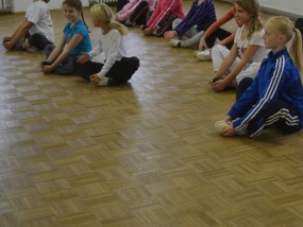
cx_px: 300
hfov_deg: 23.7
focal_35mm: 79
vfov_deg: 18.4
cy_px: 32
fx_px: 692
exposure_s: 1/60
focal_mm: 26
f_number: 4.2
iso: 450
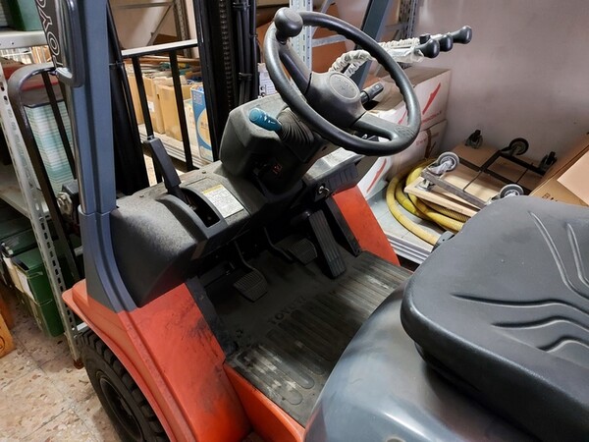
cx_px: 294
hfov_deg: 71.6
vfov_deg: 56.8
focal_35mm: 24
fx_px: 408
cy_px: 221
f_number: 1.8
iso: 800
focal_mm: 5.23
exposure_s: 1/20
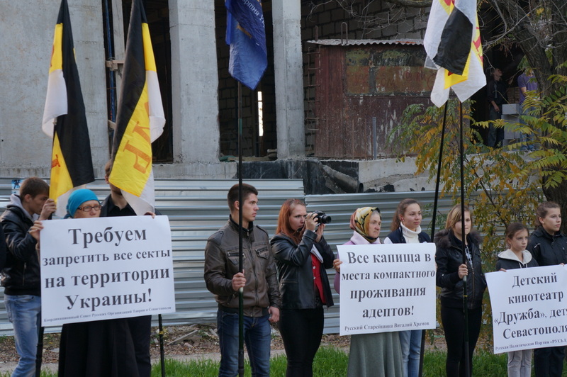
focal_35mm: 68
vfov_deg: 20.1
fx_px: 1062
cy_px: 188
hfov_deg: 29.9
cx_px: 284
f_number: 5
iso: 320
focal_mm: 45
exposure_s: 1/80
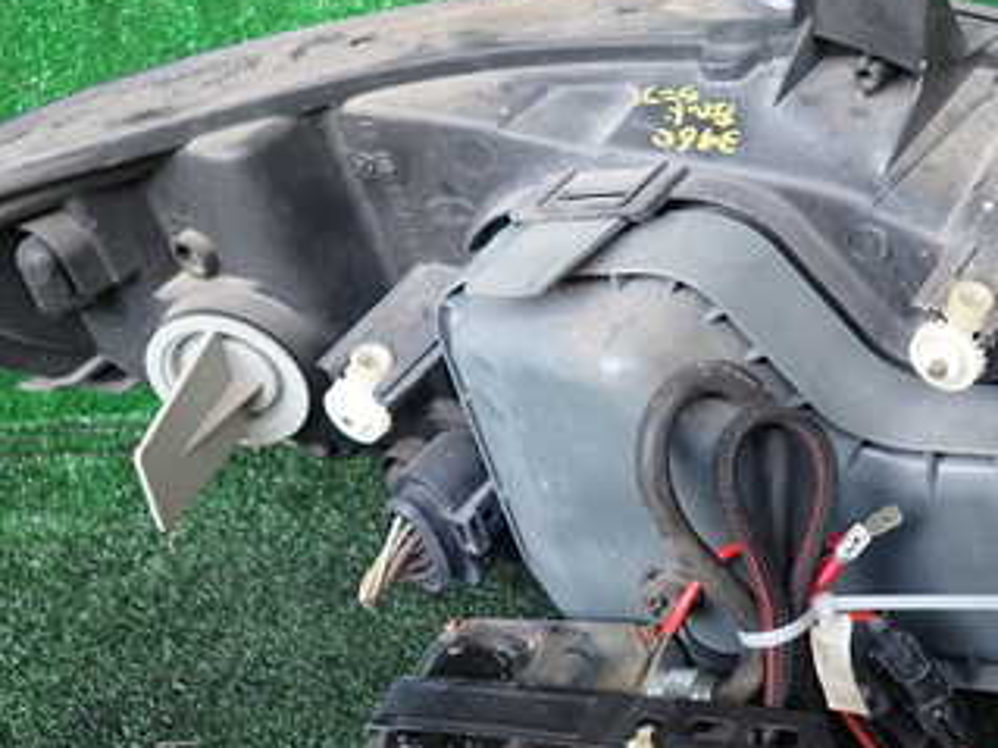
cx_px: 735
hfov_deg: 39.5
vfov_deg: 30.8
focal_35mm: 47
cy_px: 310
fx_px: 1355
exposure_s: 1/40
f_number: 2
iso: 200
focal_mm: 4.5
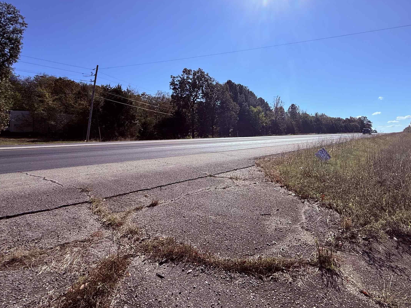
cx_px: 234
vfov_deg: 65.4
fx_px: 237
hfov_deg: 81.3
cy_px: 124
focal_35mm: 20
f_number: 2.2
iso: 50
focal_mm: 2.22
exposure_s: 1/3289
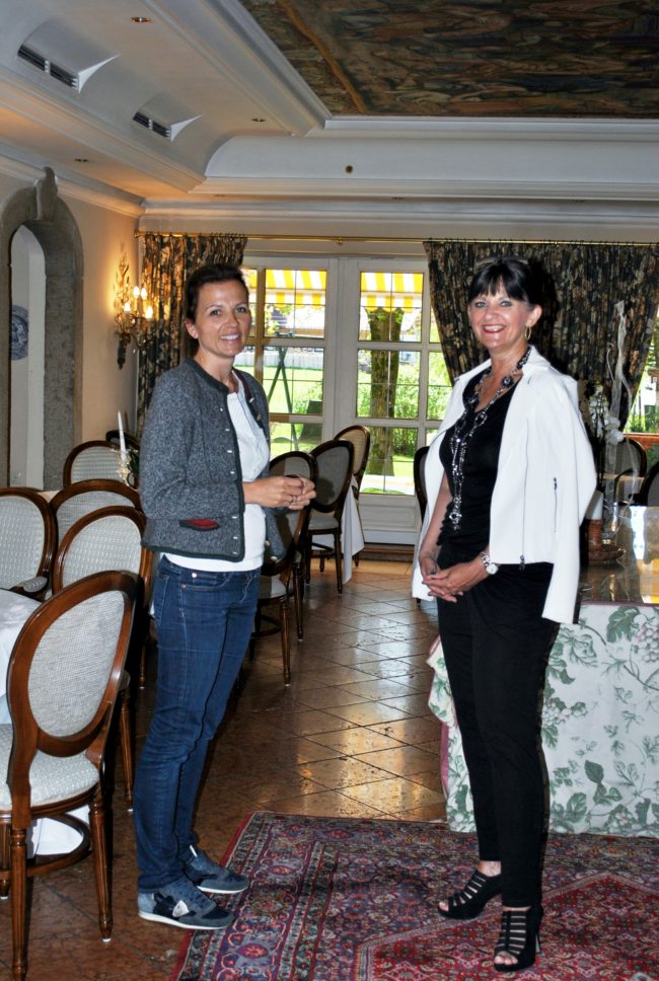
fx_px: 1393
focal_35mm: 51
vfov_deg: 38.8
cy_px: 490
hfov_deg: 26.6
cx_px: 330
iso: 100
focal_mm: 34
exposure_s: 1/125
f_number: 5
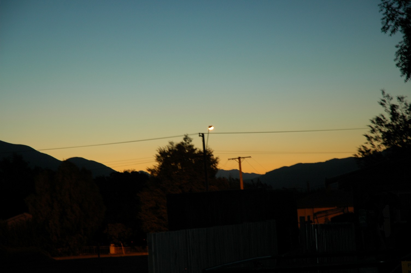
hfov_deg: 19.5
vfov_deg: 13.0
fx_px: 1198
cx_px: 206
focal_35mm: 105
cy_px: 136
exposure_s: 1/1.6
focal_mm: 70
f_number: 4.5
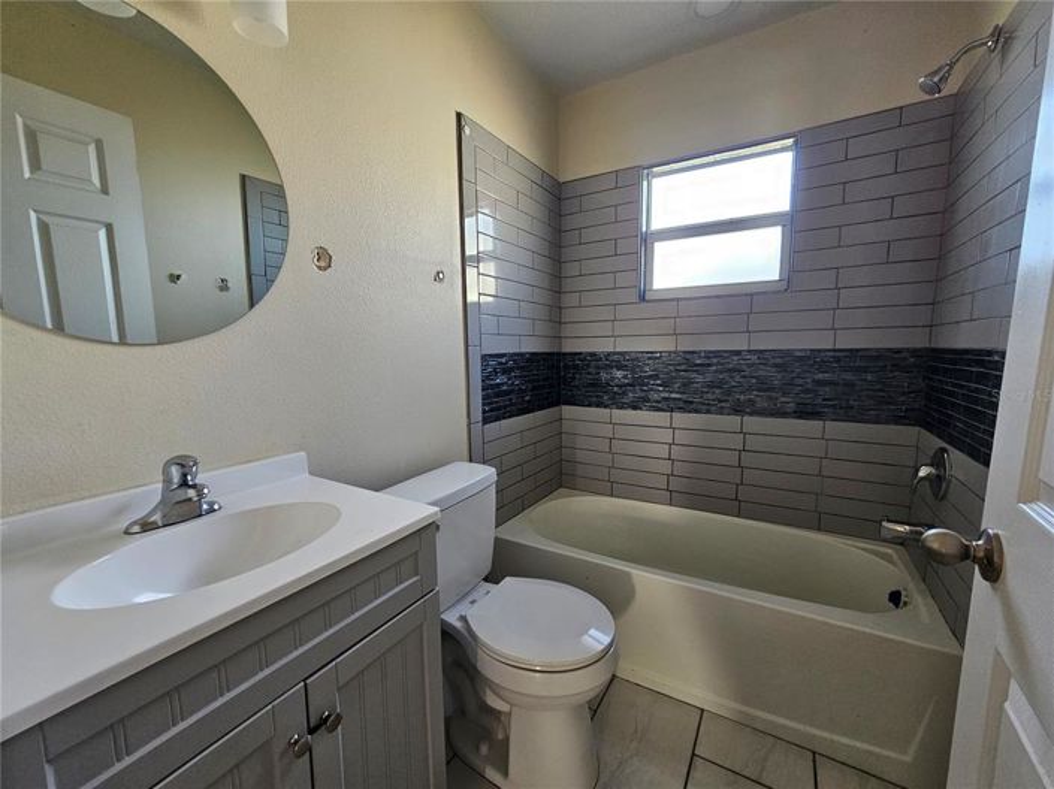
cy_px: 394
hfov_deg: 106.2
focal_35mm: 13
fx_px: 396
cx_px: 527
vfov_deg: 89.9
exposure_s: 1/60
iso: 250
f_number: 2.2
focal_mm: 2.2
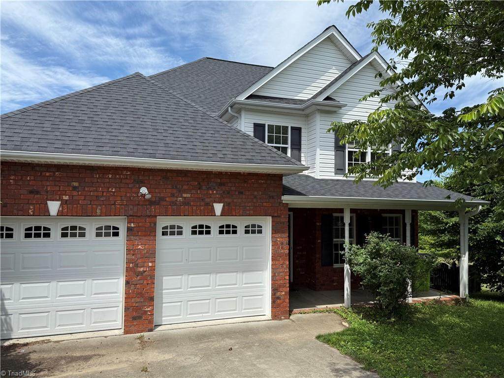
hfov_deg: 71.6
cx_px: 252
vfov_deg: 56.8
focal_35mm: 24
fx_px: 349
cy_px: 189
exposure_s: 1/3953
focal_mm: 6.76
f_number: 1.78
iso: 80
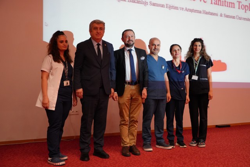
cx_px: 125
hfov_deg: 48.4
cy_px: 84
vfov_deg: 33.4
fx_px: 278
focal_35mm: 40
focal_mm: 40
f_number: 4
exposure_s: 1/160
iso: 6400
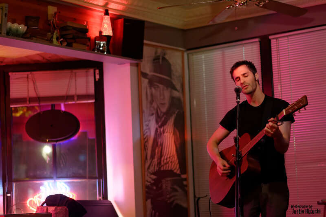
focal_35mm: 85
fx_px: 770
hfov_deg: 23.9
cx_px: 163
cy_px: 108
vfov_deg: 16.1
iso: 3600
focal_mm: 85
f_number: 1.8
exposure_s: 1/100
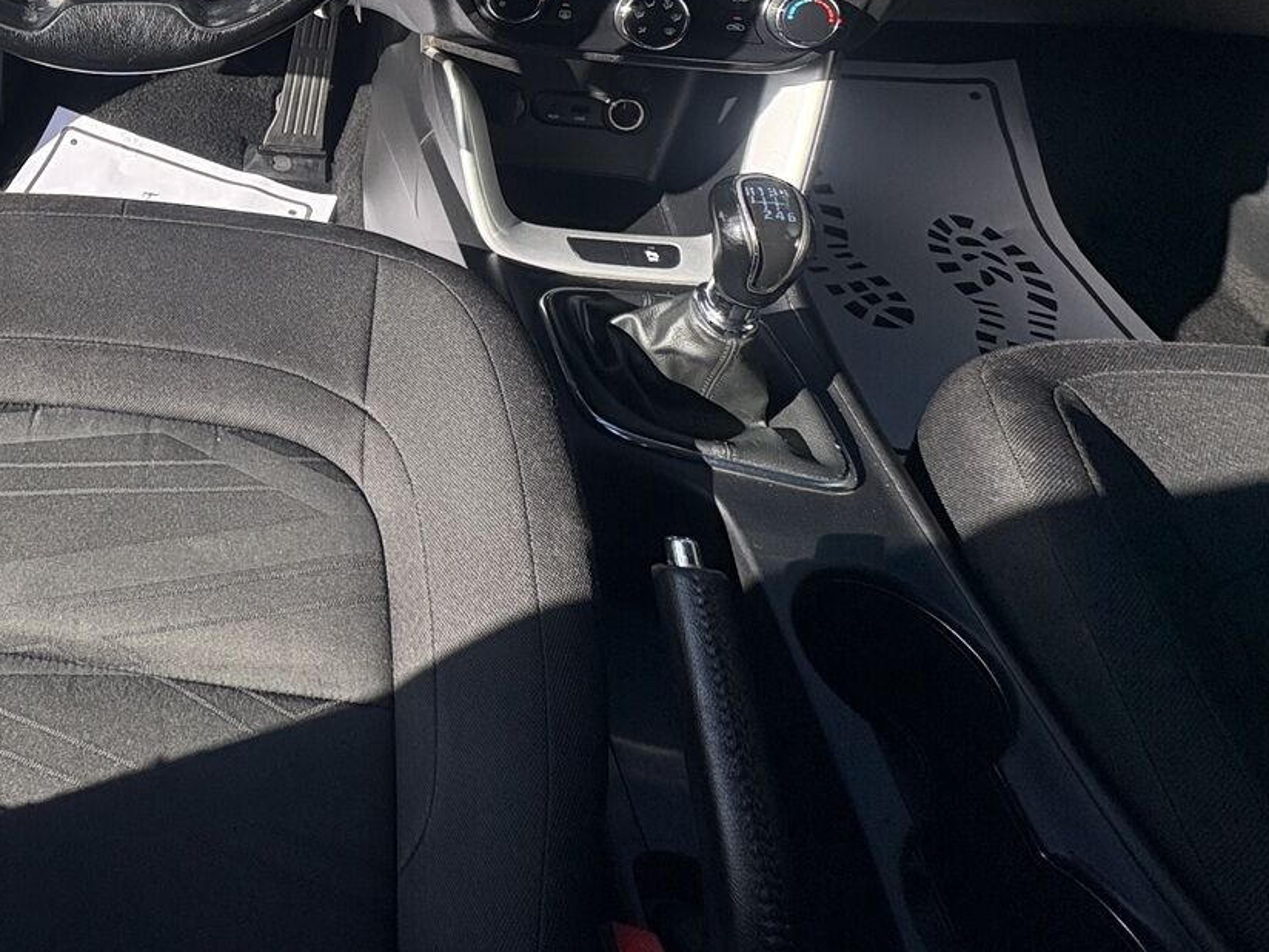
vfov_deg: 41.4
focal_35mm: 29
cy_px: -20
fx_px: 1063
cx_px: 35
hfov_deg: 51.1
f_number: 2.2
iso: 64
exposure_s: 1/610
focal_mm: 2.22
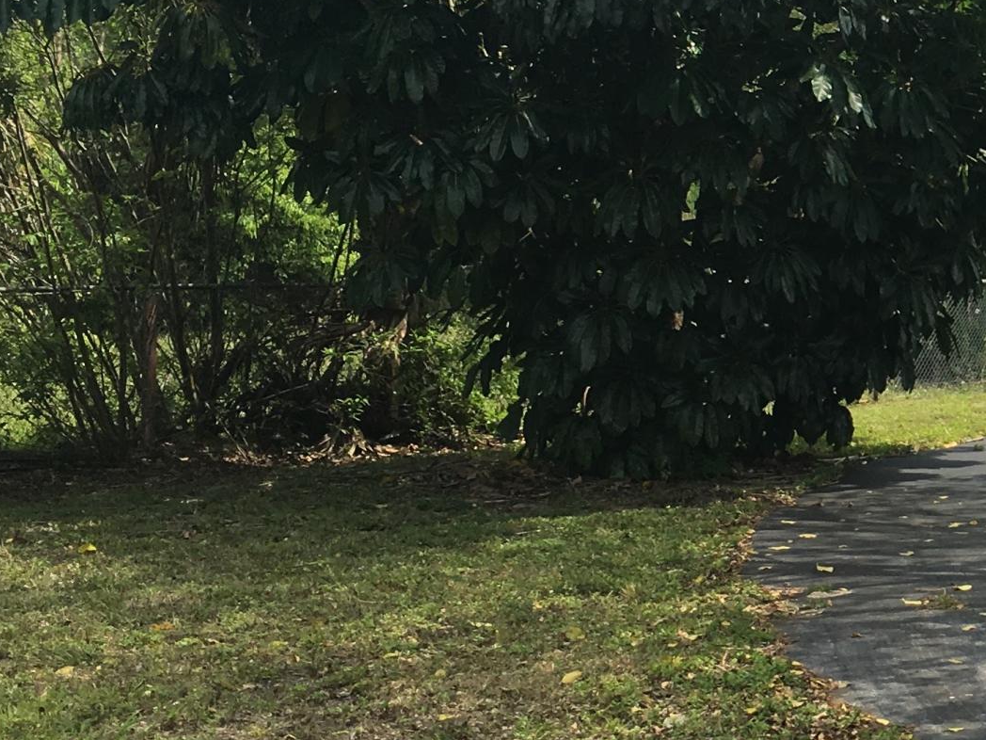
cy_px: 265
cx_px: 1255
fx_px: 2364
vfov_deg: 17.7
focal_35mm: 83
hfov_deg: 21.5
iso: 25
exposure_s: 1/938
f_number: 2.2
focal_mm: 4.15
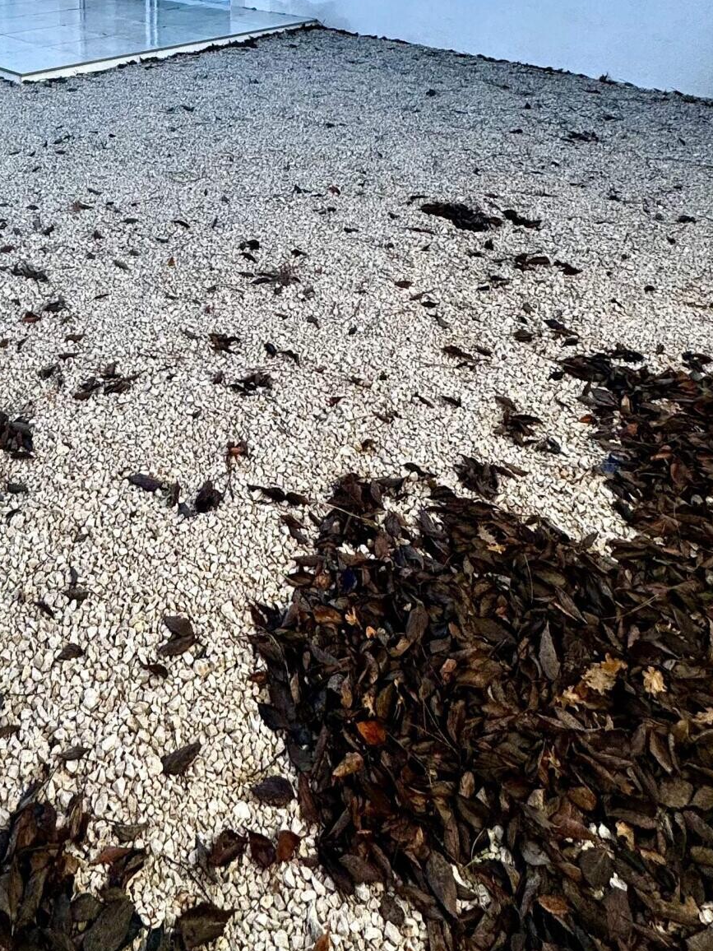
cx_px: 127
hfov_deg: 43.0
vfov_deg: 49.6
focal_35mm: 31
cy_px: 39
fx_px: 851
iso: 40
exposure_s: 1/804
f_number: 2.2
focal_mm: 2.22
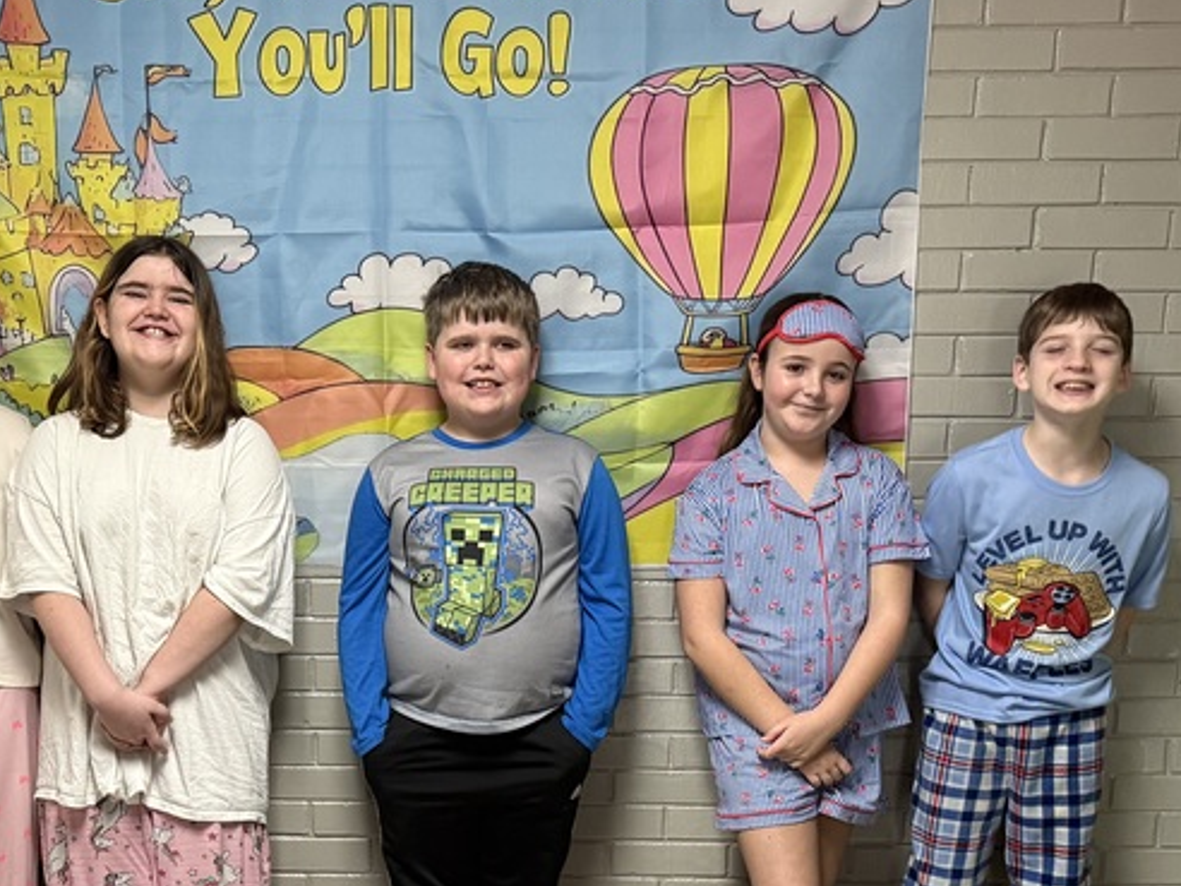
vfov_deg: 28.1
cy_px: 776
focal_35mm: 50
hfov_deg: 37.9
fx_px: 1706
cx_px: 420
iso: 400
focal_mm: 6.76
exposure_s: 1/60
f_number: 1.78
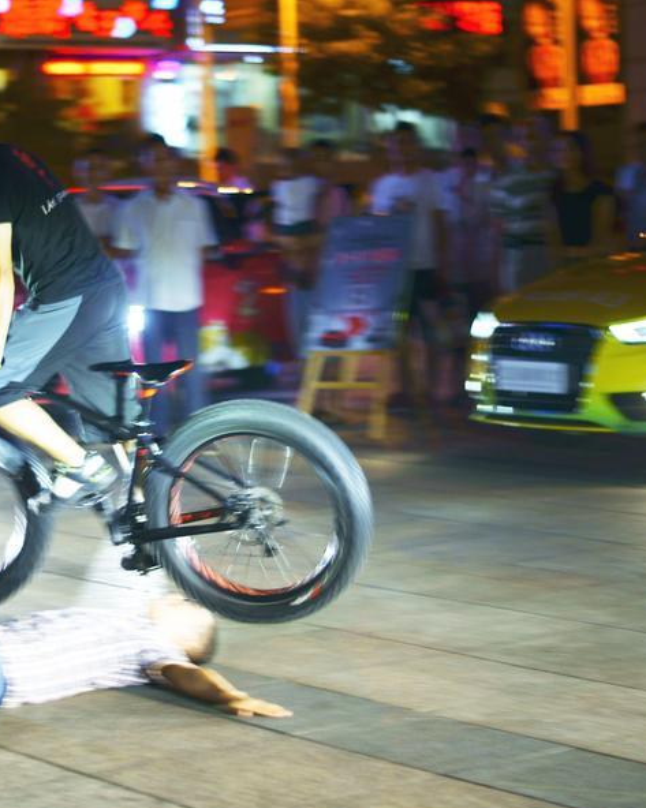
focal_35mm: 107
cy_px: 407
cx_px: 143
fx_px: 2559
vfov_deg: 18.0
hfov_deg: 14.3
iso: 200
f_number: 2
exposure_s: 1/30
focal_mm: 50
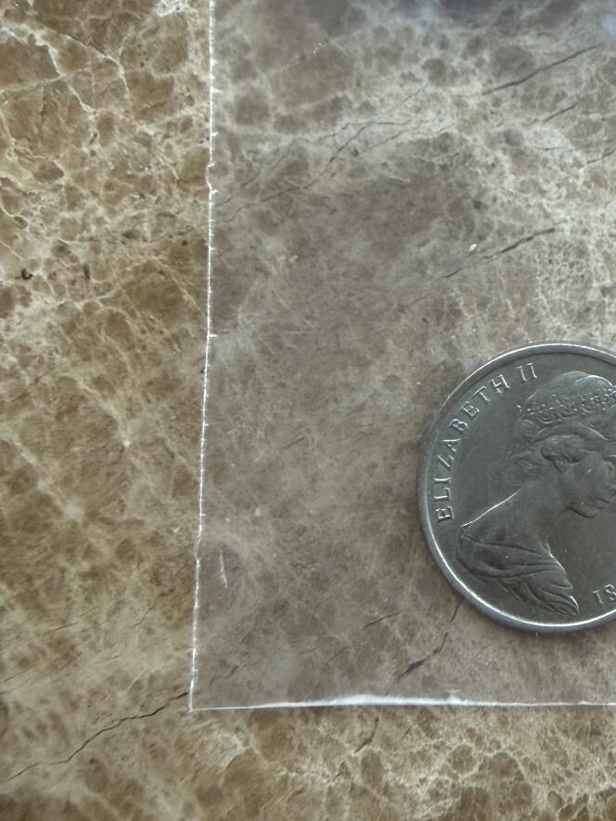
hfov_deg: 27.8
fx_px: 1163
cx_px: 628
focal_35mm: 49
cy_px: 120
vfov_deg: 37.0
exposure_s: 1/99
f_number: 2.2
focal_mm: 2.22
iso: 160
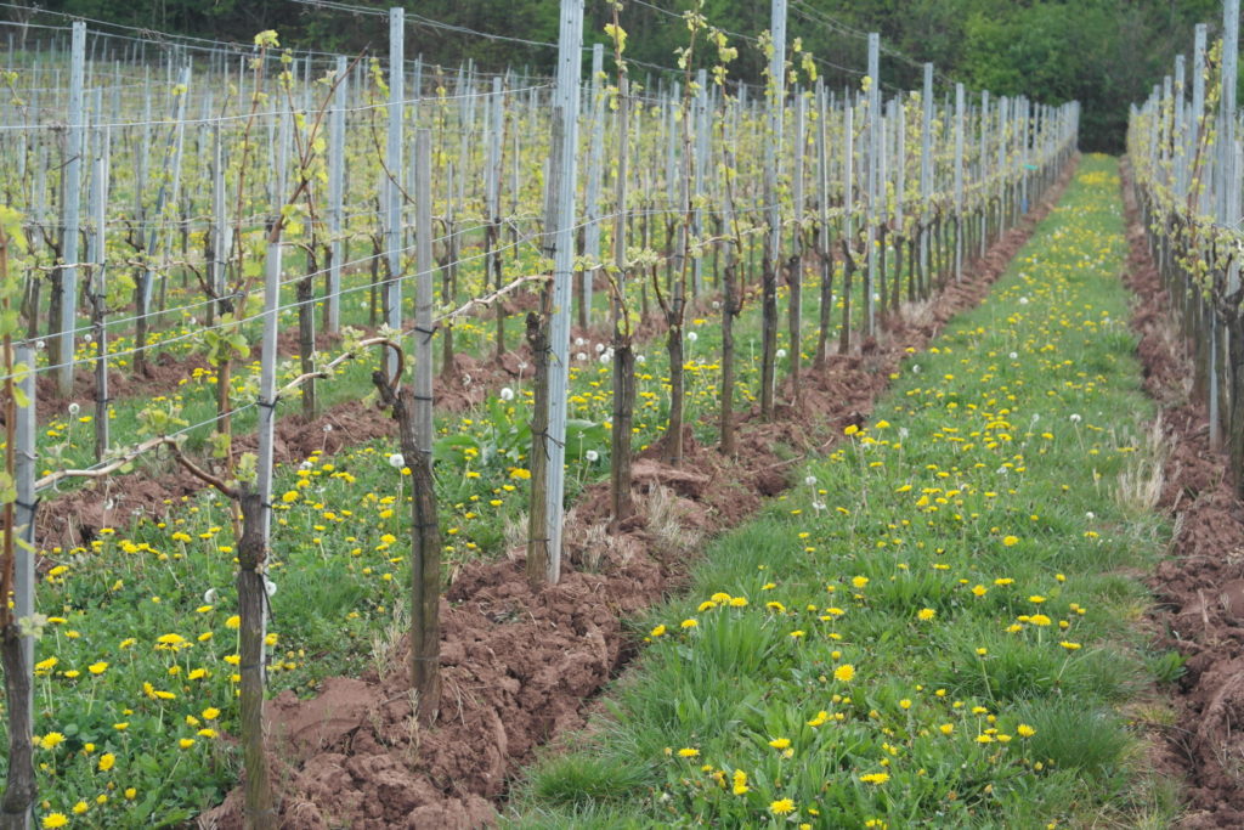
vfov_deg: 17.7
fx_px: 2661
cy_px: 415
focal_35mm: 77
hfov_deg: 26.3
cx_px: 622
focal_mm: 50
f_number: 5.6
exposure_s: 1/160
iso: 200
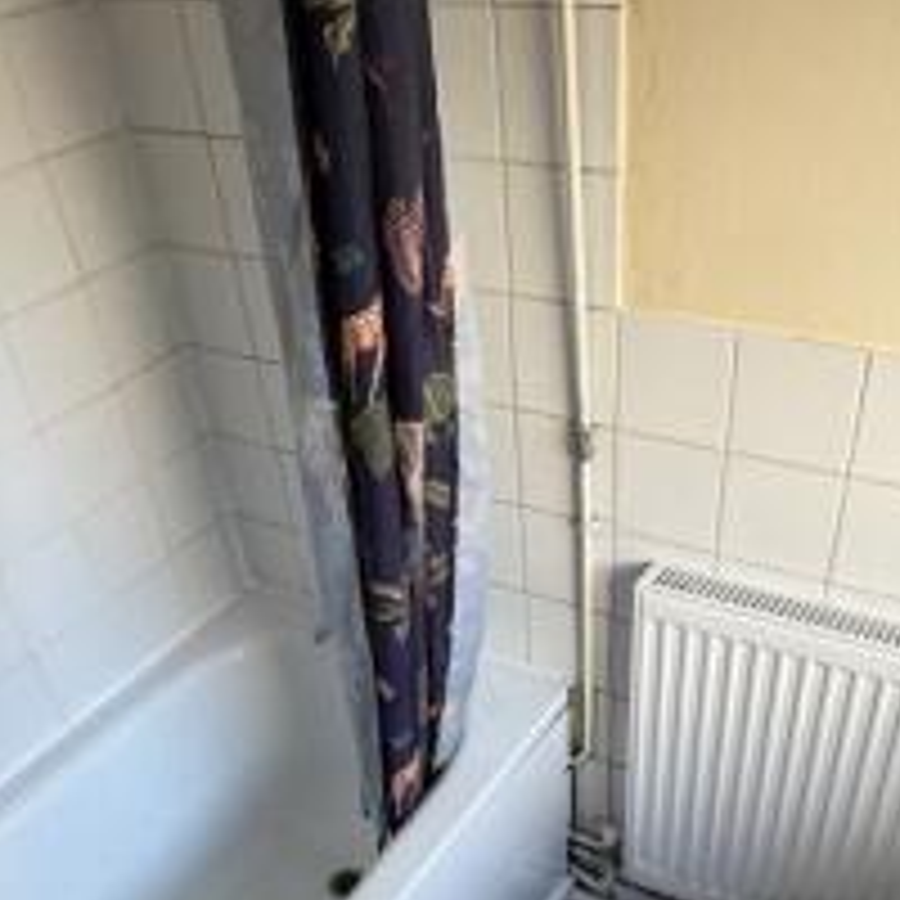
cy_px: 749
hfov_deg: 45.9
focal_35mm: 36
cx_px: 511
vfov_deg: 43.4
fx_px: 1059
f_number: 2.2
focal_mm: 2.22
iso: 250
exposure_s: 1/121
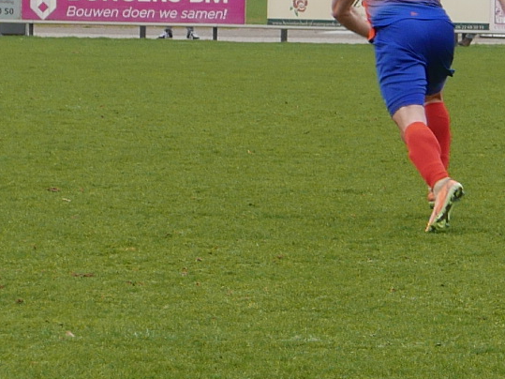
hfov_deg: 4.8
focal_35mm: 411
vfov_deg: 3.6
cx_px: 581
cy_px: -59
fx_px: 5995
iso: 200
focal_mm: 34
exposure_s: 1/250
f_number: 5
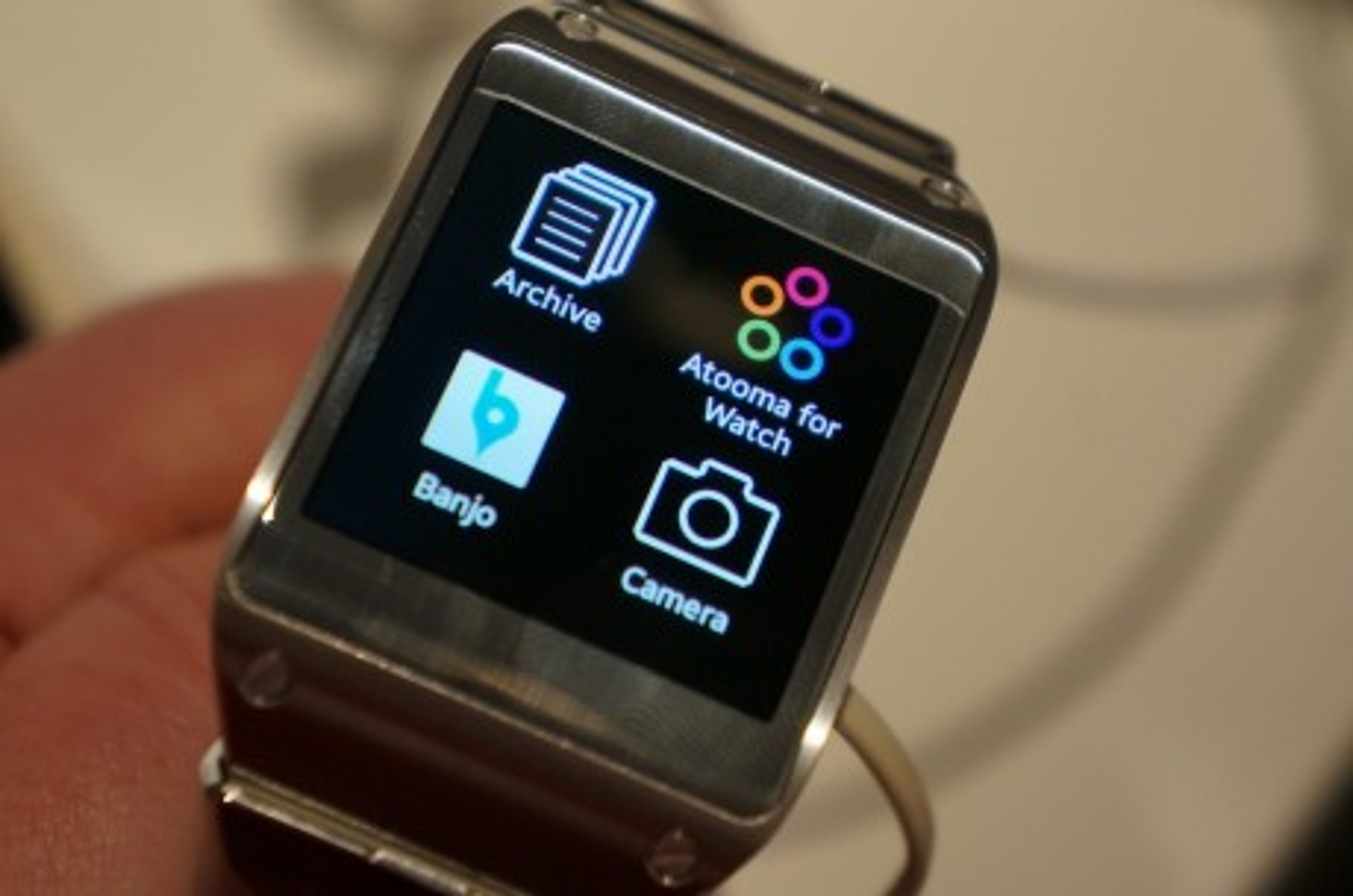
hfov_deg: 26.5
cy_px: 448
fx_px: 2870
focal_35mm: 76
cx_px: 676
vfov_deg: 17.8
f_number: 5
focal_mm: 51
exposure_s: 1/160
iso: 1250
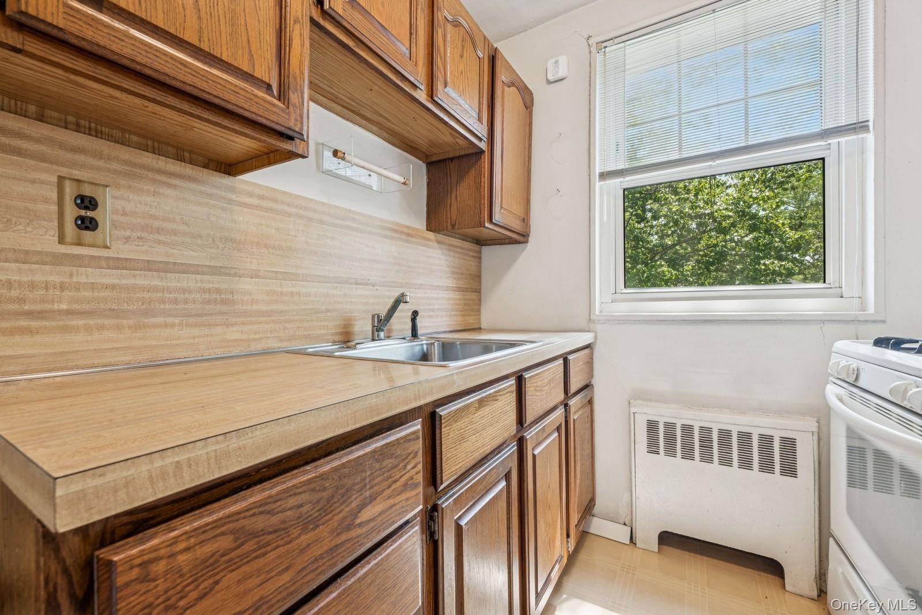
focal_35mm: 14
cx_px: 461
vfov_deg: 79.2
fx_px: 371
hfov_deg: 102.3
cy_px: 308
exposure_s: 1/1.25
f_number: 11
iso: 100
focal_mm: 14.5
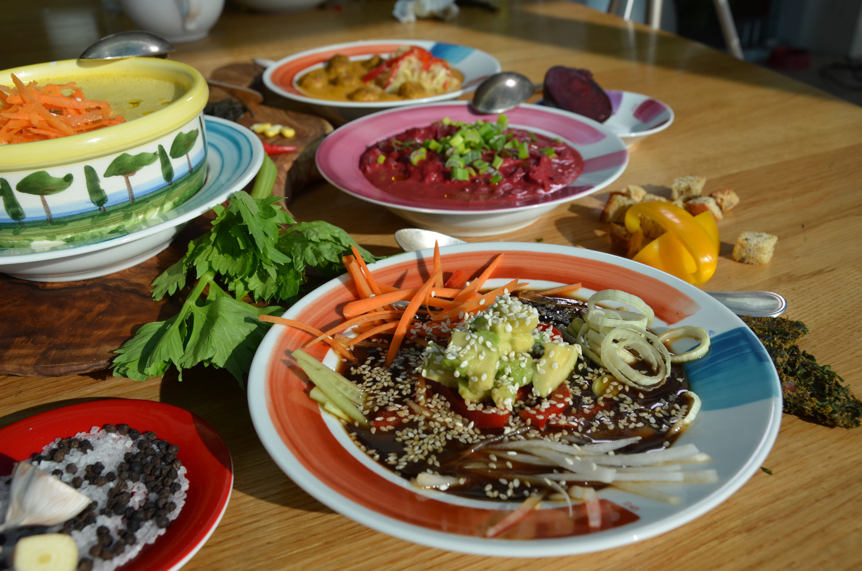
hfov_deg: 53.2
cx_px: 431
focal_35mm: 36
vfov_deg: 36.7
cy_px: 286
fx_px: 860
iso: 250
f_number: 6.3
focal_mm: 24
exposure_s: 1/320
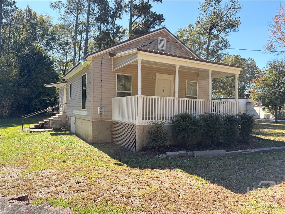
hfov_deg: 67.3
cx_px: 142
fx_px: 214
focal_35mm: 26
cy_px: 107
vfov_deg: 53.1
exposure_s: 1/1239
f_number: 1.6
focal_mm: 5.96
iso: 64
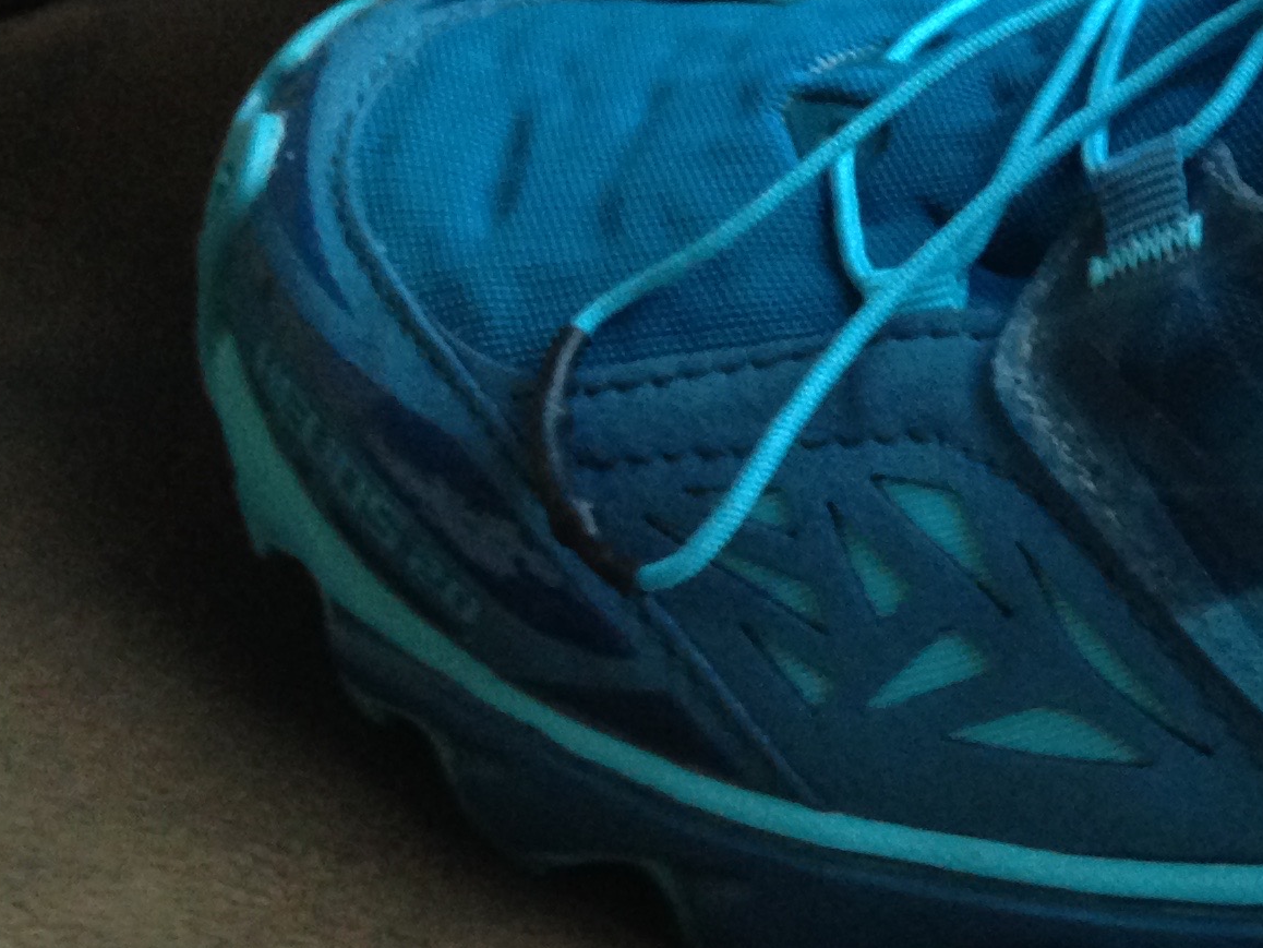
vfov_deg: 15.4
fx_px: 3394
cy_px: -113
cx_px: 1607
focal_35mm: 93
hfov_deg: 19.6
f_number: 2.4
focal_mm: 4.12
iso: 200
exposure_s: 1/20
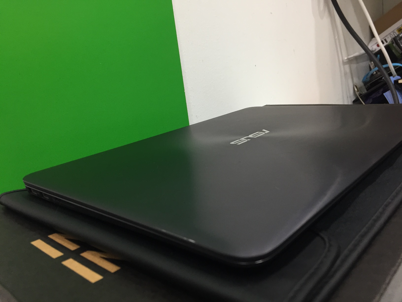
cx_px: 201
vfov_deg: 48.2
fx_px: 337
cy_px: 151
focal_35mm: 29
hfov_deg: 61.7
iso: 125
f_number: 2.2
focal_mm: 4.15
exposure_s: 1/33
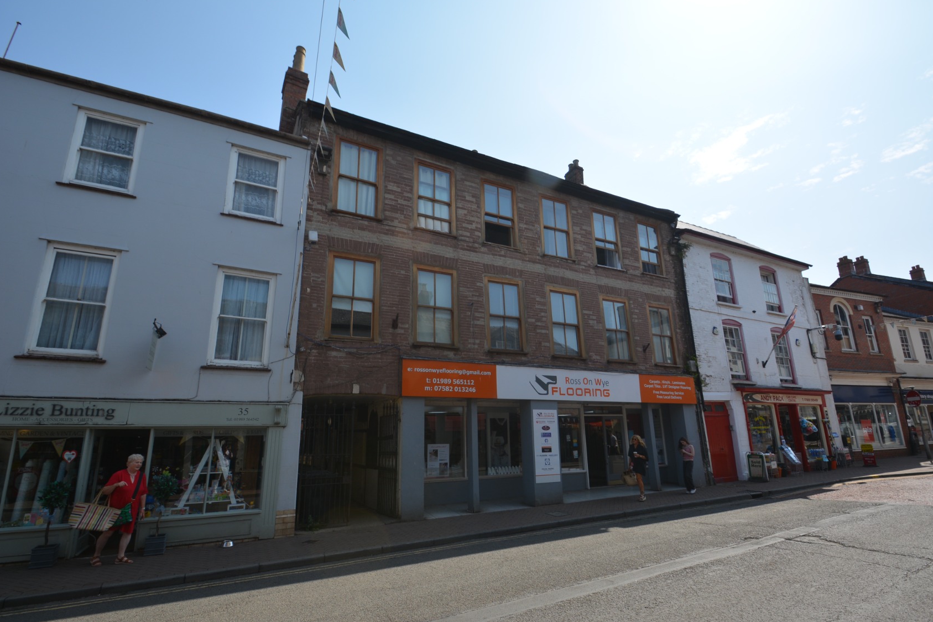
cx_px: 494
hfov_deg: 96.6
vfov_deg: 73.7
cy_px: 316
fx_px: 415
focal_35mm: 16
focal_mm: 10
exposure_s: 1/250
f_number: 8
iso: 110
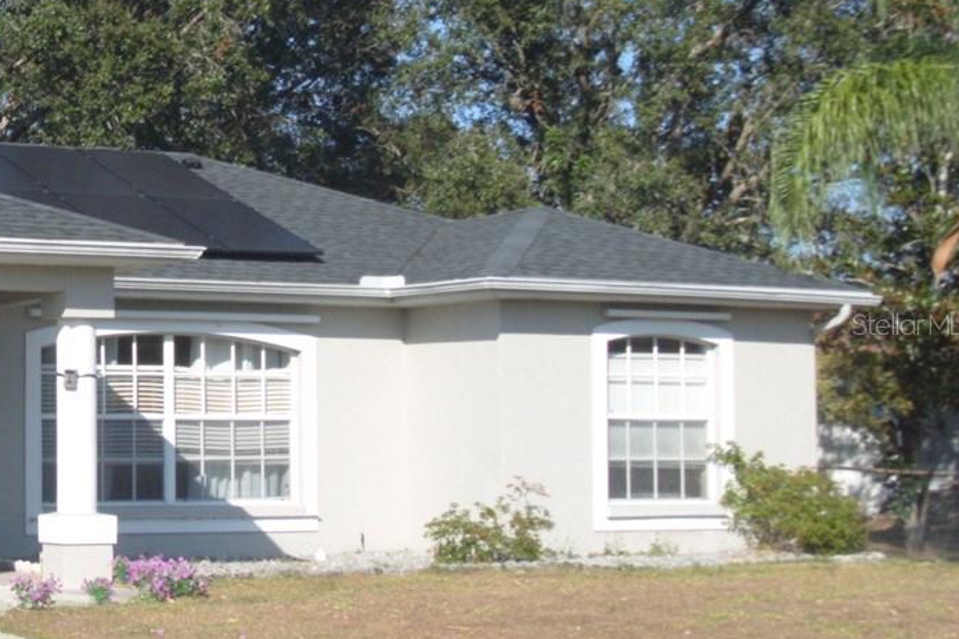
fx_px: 2237
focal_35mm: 84
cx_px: -125
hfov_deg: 22.7
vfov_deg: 16.3
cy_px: 324
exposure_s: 1/2000
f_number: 2.8
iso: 80
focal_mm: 7.8
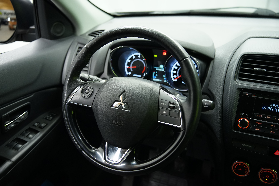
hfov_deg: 54.4
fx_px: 271
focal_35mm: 35
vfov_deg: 37.9
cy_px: 93
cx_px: 140
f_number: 2.8
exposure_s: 1/40
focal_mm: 35
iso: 1600
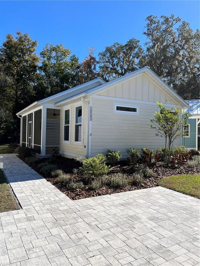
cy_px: 133
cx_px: 100
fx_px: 200
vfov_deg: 67.3
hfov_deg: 53.0
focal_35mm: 26
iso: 50
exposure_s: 1/4016
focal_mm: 5.1
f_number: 1.6
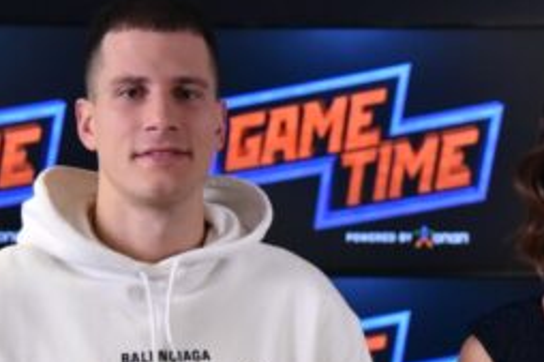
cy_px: 341
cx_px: 366
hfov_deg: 13.2
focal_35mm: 156
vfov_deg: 8.7
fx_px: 2356
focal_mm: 66
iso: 3200
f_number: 4
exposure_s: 1/800
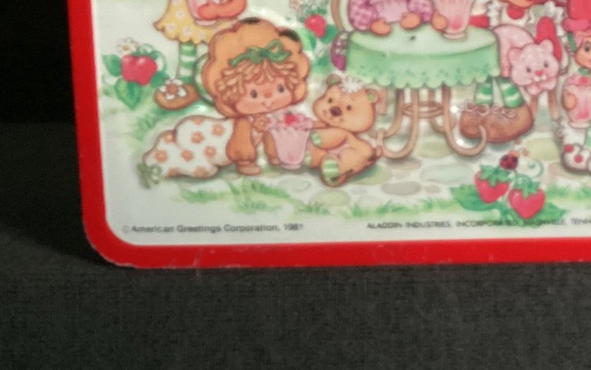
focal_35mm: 64
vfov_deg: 19.8
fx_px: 1031
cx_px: 567
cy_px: 13
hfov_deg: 30.1
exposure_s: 1/60
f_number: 2.4
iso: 160
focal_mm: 3.3
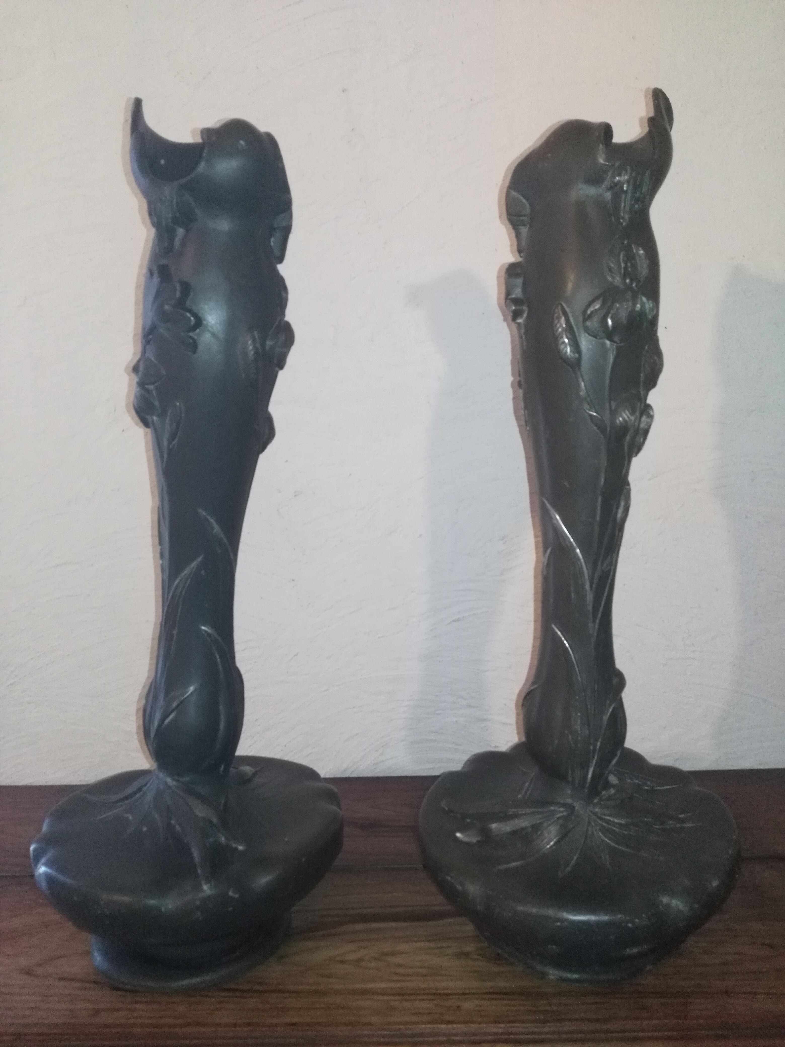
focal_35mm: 28
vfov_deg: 63.4
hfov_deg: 49.7
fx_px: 847
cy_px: 524
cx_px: 392
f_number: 2
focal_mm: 2.96
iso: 1171
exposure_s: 1/33
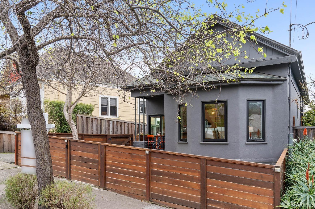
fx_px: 254
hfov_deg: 63.7
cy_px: 104
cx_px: 158
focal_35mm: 29
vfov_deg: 44.9
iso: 200
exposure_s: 1/40
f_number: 8
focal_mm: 29
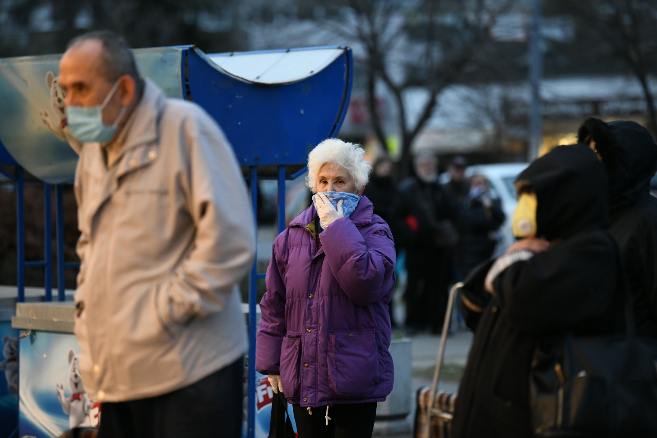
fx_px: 2829
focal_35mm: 155
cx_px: 328
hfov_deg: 13.2
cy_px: 219
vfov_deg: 8.9
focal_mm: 155
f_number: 2.8
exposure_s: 1/160
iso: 3200
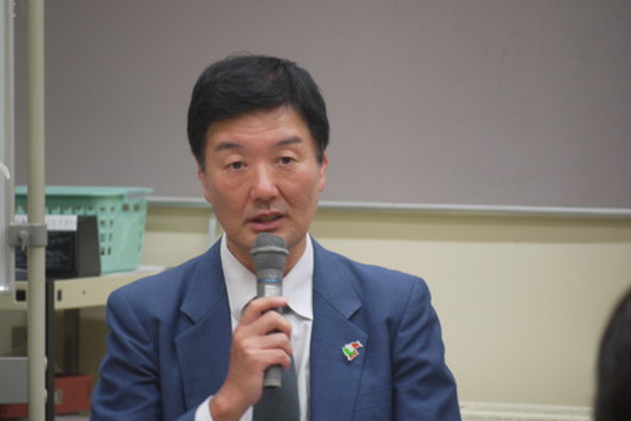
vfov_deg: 3.4
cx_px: 288
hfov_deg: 5.2
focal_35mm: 399
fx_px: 6993
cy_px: 251
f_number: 5.4
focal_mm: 175
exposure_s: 1/13
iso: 400
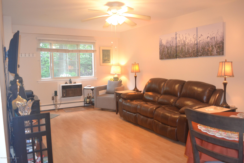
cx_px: 122
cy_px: 82
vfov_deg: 47.9
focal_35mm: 27
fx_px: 183
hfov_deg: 67.4
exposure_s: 1/60
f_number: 3.5
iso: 2000
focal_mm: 18
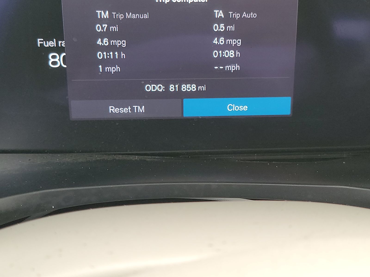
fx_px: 257
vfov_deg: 56.8
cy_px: 138
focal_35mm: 24
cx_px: 185
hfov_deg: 71.6
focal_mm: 6.7
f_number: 1.8
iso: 171
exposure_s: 1/59
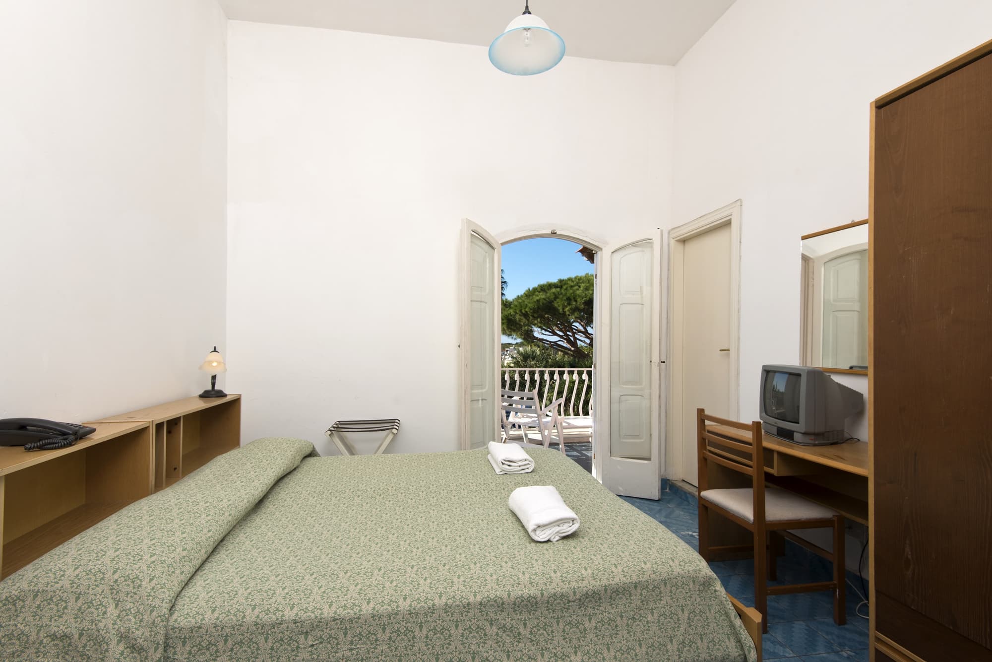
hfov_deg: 96.7
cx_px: 496
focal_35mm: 16
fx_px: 441
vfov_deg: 73.8
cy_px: 331
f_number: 9
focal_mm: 16
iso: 100
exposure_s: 1/160
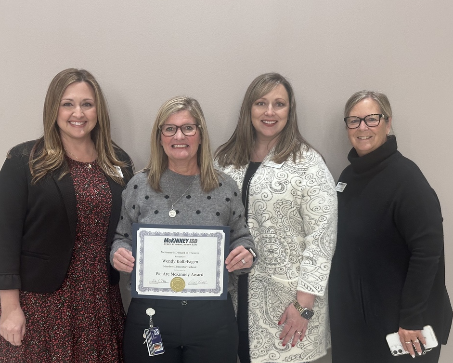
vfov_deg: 29.7
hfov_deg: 36.7
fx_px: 684
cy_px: 178
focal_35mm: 51
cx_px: 227
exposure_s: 1/60
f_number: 1.78
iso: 200
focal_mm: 6.86
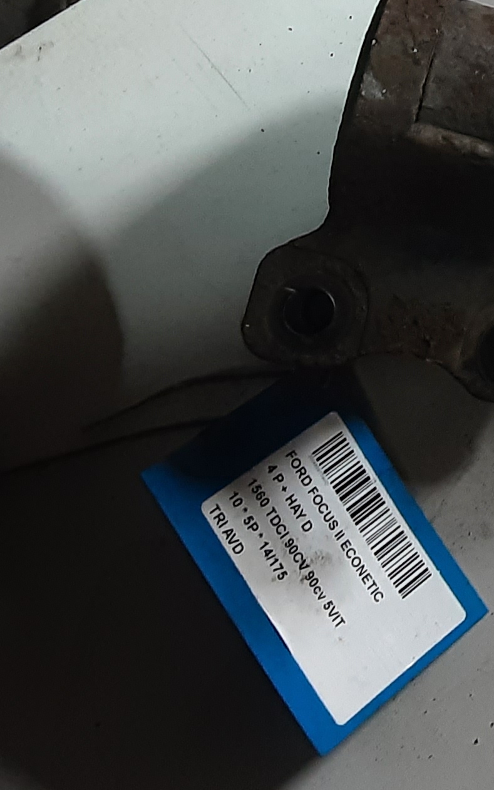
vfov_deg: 26.8
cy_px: 70
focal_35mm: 74
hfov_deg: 15.3
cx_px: 882
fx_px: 1594
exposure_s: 1/25
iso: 160
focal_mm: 2.91
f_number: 1.9
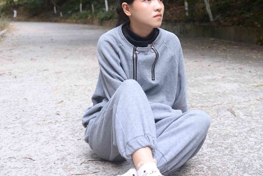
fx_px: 365
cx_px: 176
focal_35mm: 50
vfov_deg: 26.8
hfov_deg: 39.1
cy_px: 57
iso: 320
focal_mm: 35
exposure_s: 1/125
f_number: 5.6
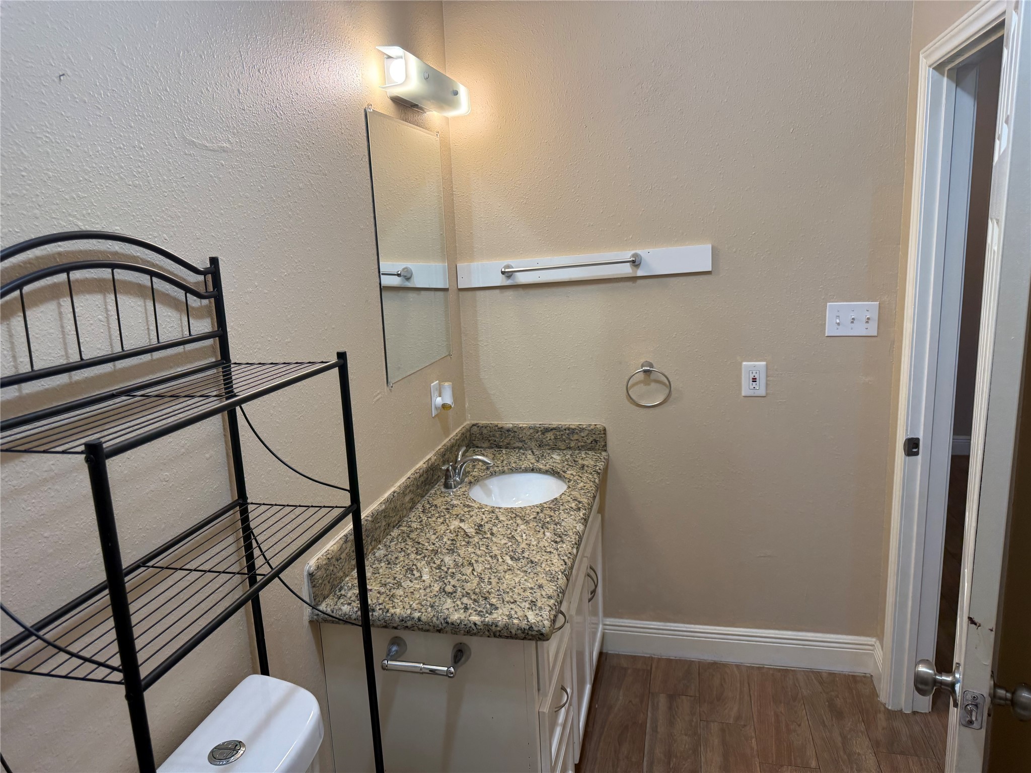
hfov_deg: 71.6
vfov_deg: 56.8
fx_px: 715
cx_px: 516
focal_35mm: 24
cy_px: 386
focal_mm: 6.76
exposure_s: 1/120
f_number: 1.78
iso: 125
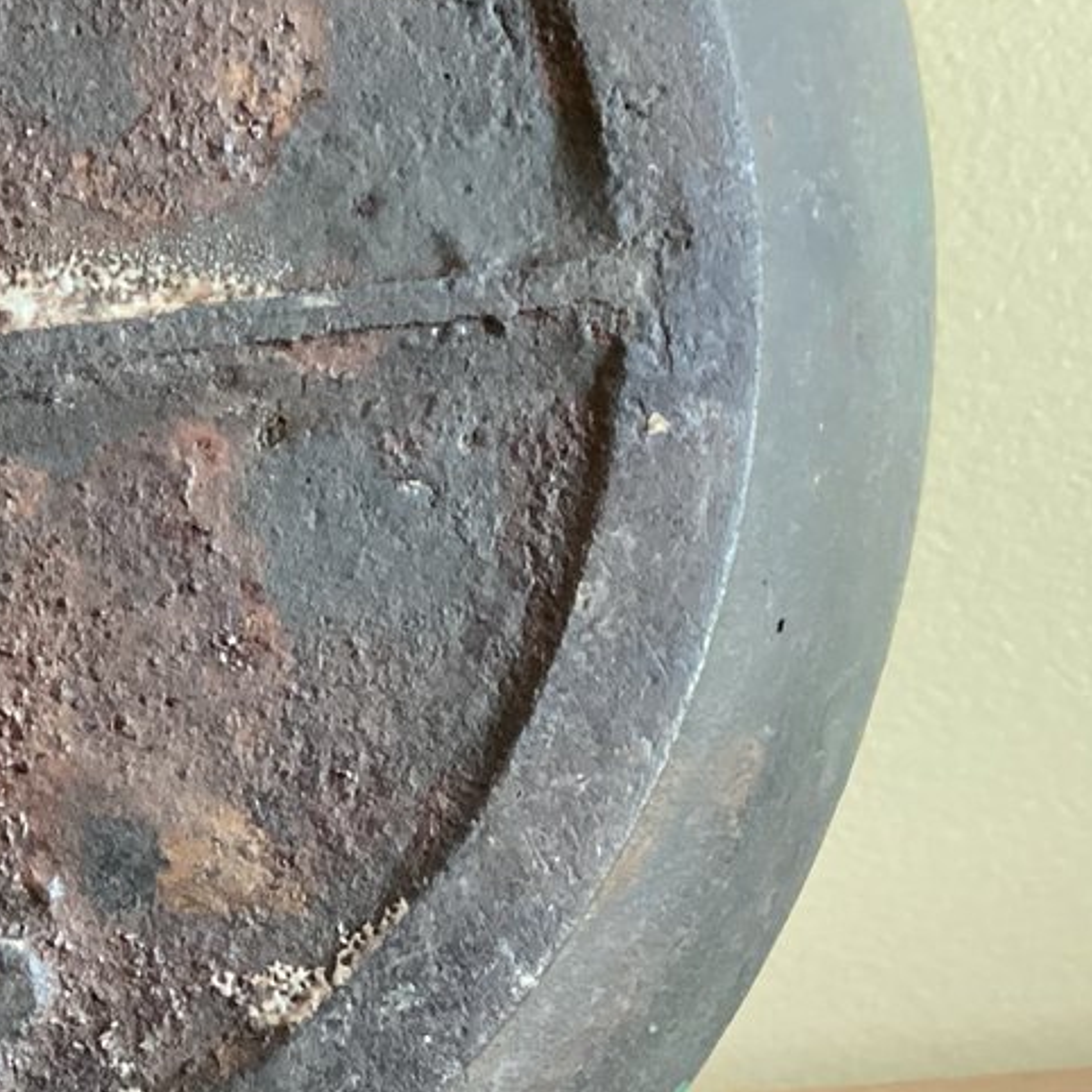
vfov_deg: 20.1
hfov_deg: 19.2
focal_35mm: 86
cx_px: -160
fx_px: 3069
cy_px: 676
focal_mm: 3.3
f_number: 2.4
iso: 400
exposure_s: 1/30
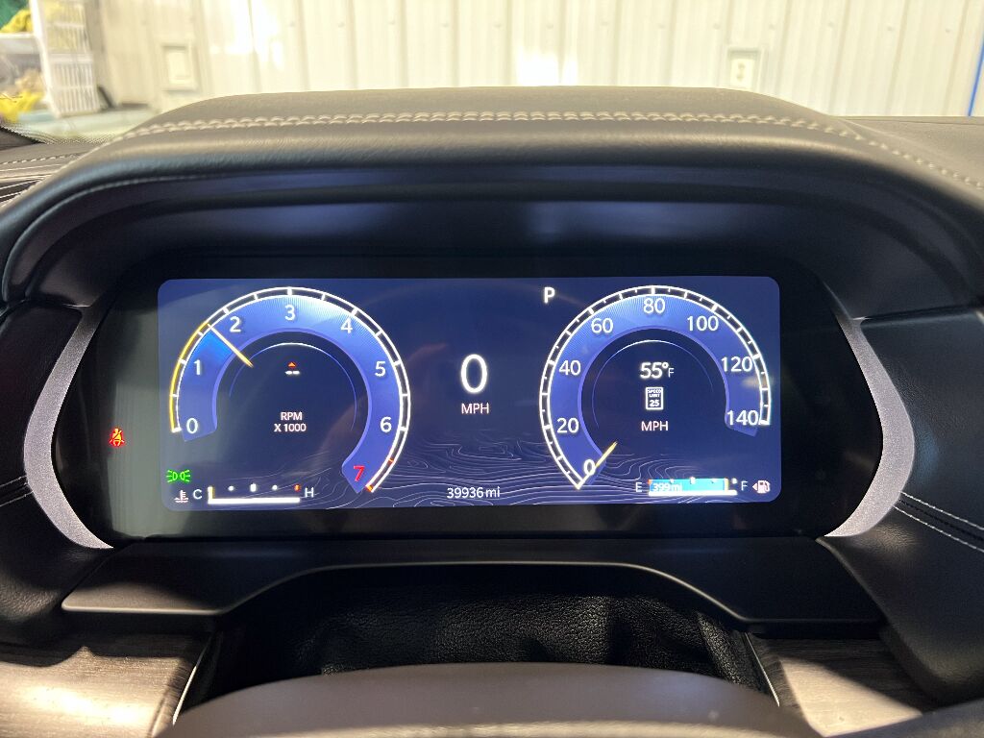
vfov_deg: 53.1
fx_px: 739
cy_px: 369
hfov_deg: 67.3
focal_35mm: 26
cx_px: 492
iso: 500
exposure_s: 1/60
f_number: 1.5
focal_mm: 5.7
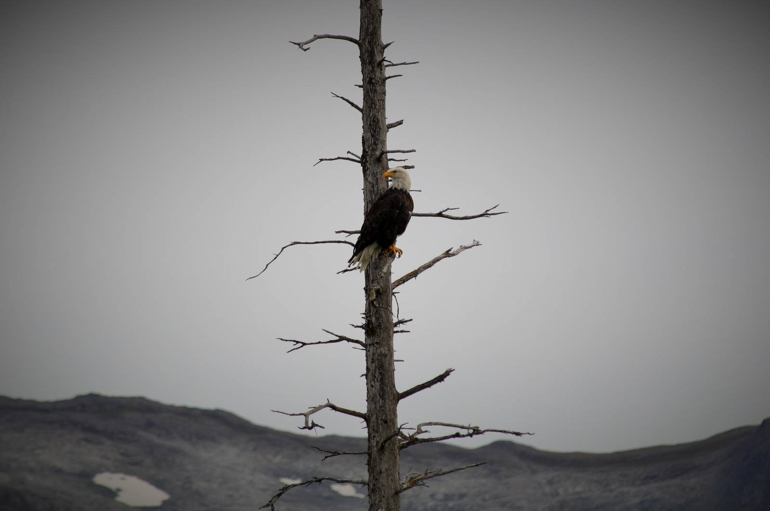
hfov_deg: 4.6
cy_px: 256
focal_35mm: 450
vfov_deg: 3.0
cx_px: 385
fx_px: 9611
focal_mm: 300
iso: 200
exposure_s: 1/400
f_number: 8
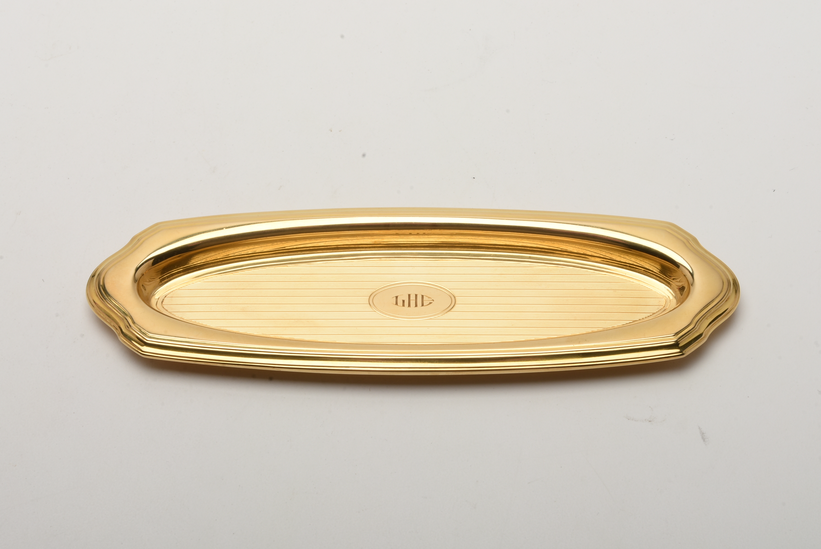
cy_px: 274
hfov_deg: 24.6
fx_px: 1883
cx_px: 410
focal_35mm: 82
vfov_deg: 16.6
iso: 100
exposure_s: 1/160
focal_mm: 55
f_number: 22
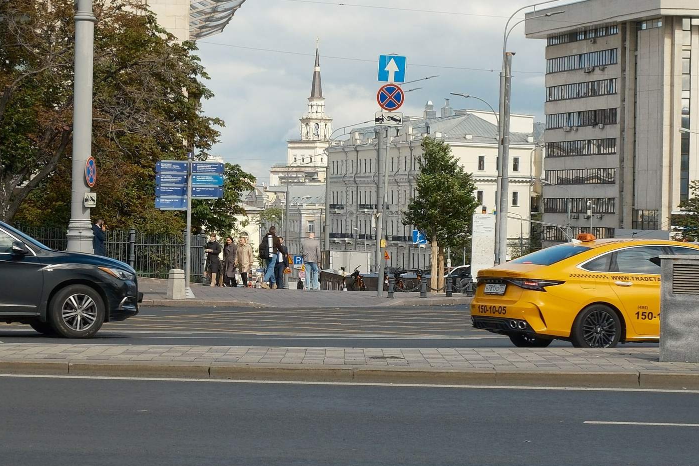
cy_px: 59
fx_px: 1456
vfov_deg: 17.9
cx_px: 237
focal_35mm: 75
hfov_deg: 26.8
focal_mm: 27
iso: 320
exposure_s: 1/550
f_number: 8
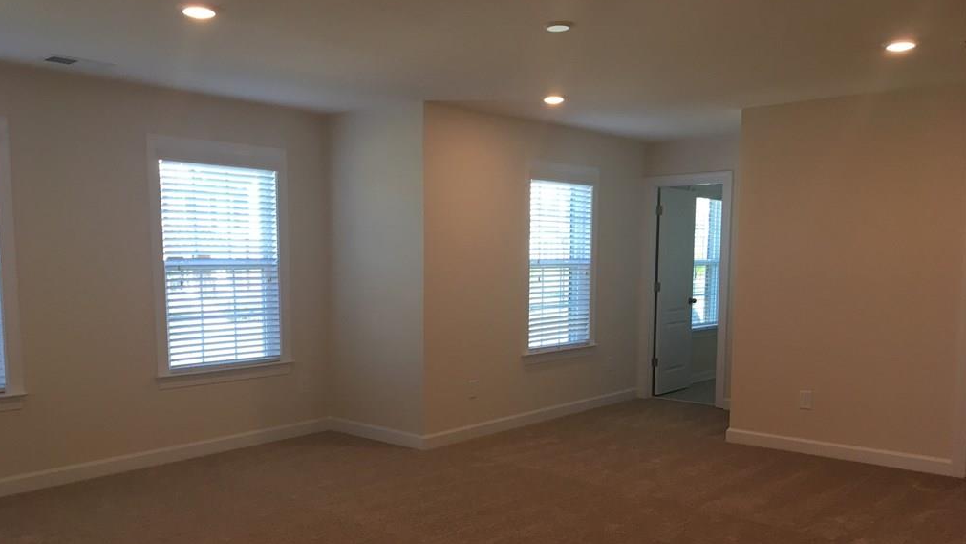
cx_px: 479
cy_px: 355
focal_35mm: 32
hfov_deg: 61.0
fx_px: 820
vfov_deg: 36.4
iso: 25
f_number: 2.2
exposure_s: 1/30
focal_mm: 4.15
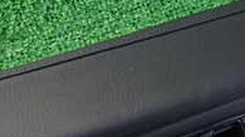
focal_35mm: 84
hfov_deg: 22.5
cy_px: 113
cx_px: 322
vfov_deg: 14.2
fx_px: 545
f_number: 2
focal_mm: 4.5
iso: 200
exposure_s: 1/40
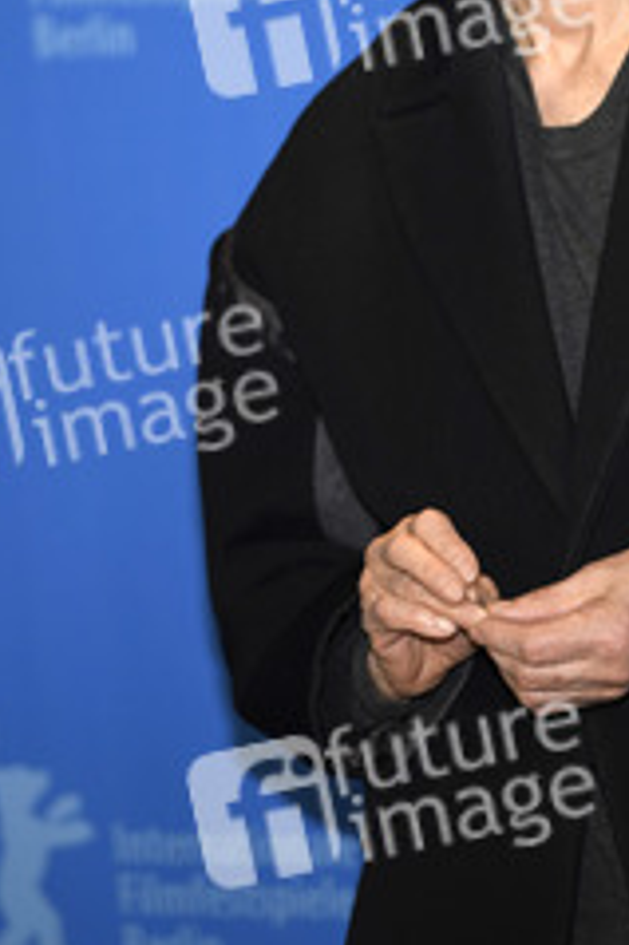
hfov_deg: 4.1
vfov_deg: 6.1
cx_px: 506
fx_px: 8792
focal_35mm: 335
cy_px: 202
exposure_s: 1/320
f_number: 3.5
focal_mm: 200
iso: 800
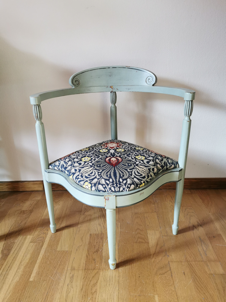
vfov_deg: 65.3
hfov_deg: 51.4
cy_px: 151
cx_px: 113
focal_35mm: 27
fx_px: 235
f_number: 1.6
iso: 160
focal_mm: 5.56
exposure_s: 1/50
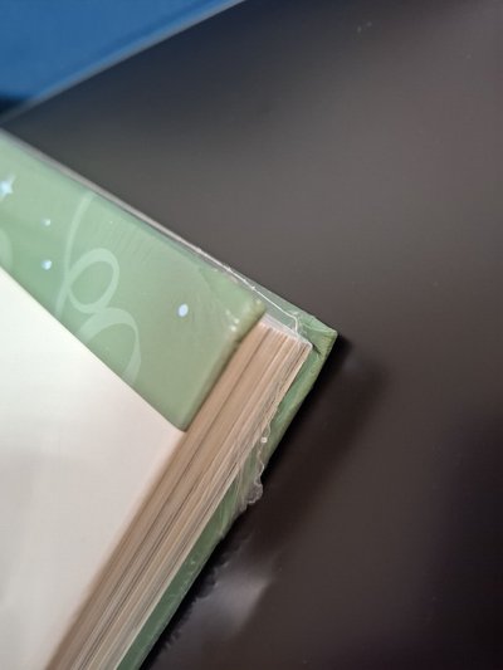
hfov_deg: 58.9
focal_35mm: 23
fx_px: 445
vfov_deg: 73.9
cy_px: 335
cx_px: 252
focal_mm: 5.54
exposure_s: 1/30
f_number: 1.8
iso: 400
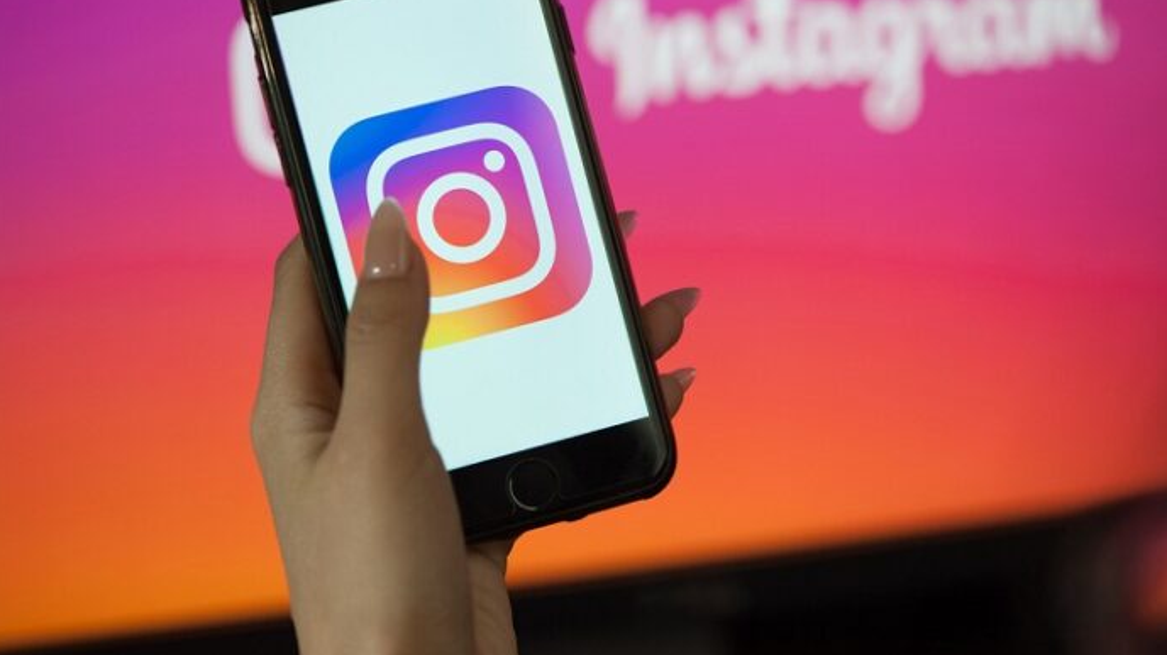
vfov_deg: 10.9
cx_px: 581
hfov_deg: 19.3
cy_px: 272
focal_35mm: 111
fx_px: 3434
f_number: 4
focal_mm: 105
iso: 800
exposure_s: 1/125
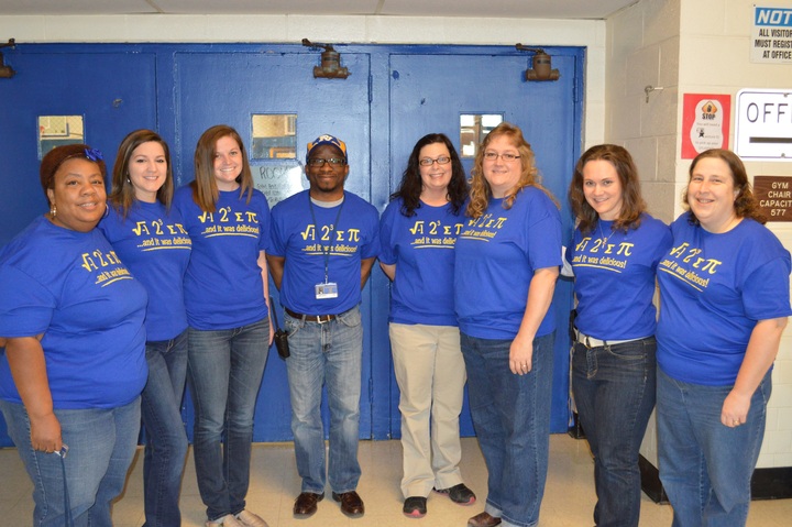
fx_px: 791
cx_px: 396
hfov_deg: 53.2
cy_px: 264
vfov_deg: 36.8
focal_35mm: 36
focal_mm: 24
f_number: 4
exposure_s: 1/60
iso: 1800
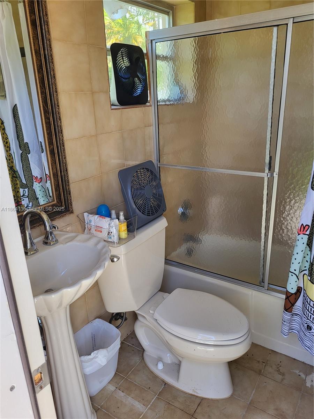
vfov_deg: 67.3
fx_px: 314
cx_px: 157
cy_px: 210
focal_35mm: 26
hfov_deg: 53.1
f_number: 1.8
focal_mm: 5.4
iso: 40
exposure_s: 1/159
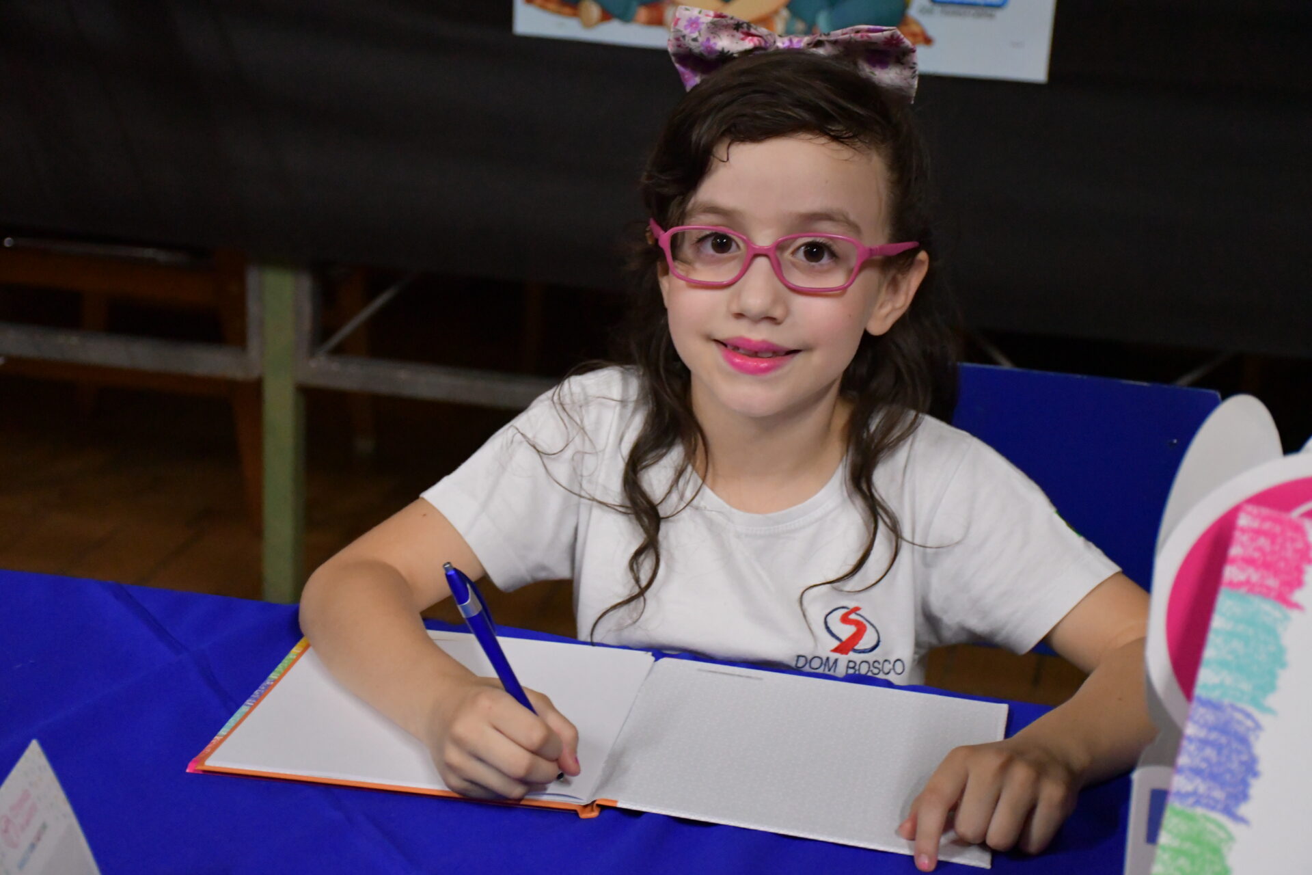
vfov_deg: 18.9
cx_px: 656
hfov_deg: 28.1
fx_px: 2624
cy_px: 438
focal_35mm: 72
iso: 6400
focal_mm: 48
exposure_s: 1/60
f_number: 4.5
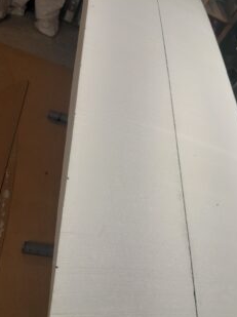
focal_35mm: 35
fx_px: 320
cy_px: 166
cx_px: 150
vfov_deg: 52.7
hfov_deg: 40.3
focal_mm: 4
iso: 40
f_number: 1.8
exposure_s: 1/50
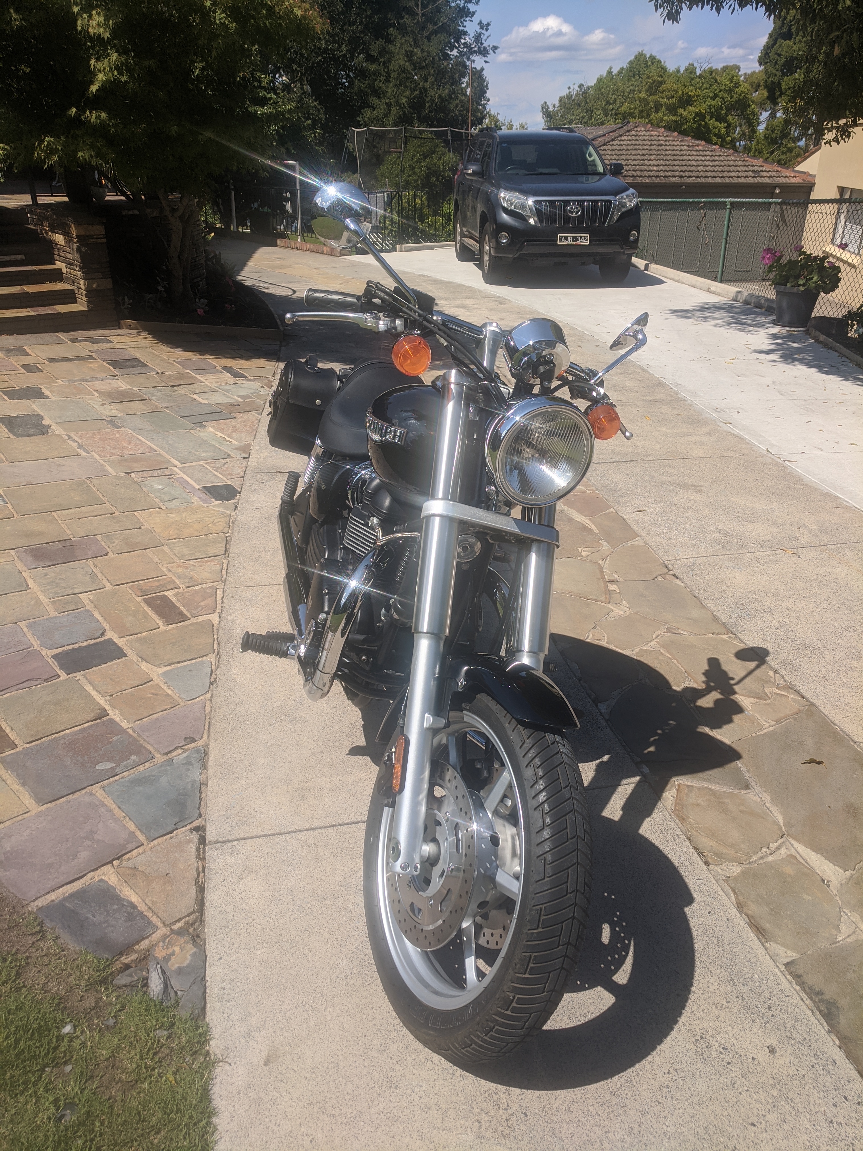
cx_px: 432
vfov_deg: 67.3
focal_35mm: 26
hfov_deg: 53.1
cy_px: 576
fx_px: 864
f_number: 2
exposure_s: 1/2326
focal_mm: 4.67
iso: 51
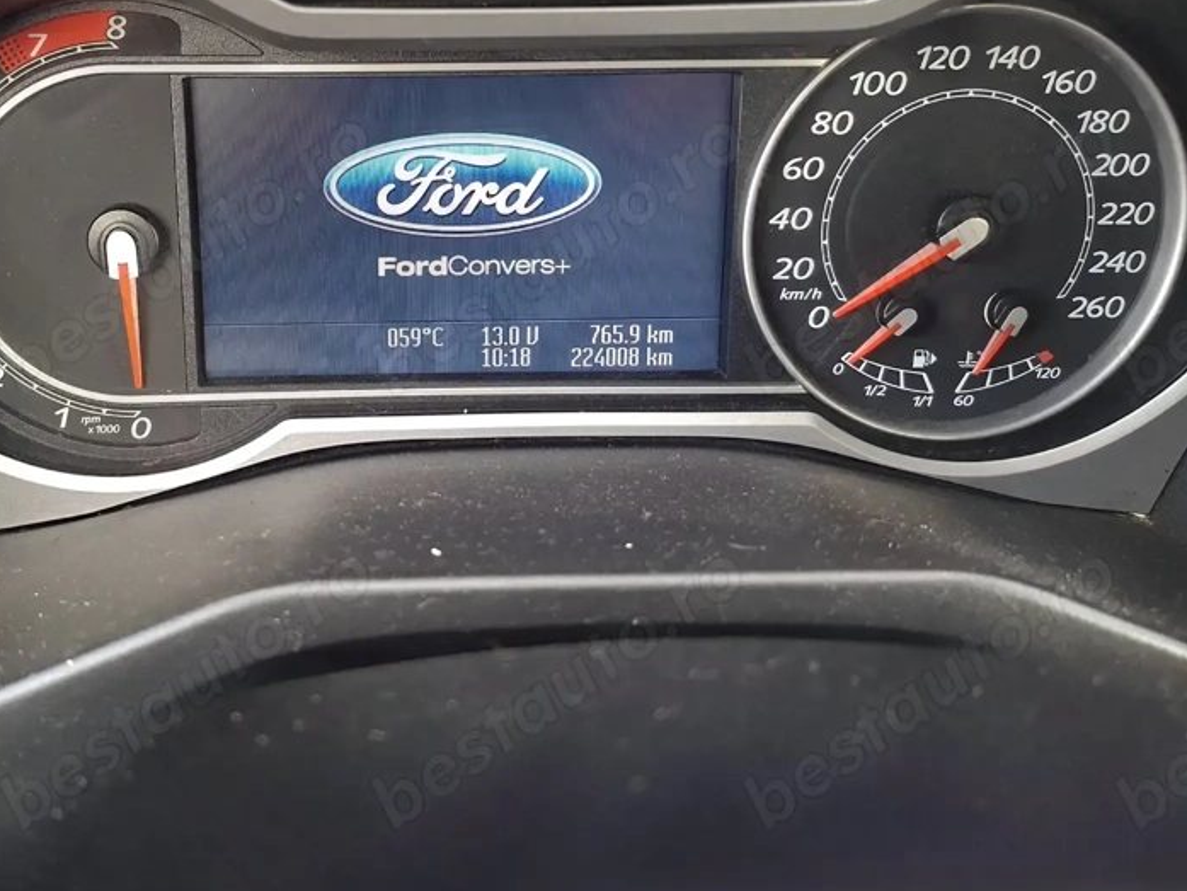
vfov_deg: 42.3
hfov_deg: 54.4
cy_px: 291
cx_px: 407
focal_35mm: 33
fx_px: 1132
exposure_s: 1/100
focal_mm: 5.54
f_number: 1.8
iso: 200
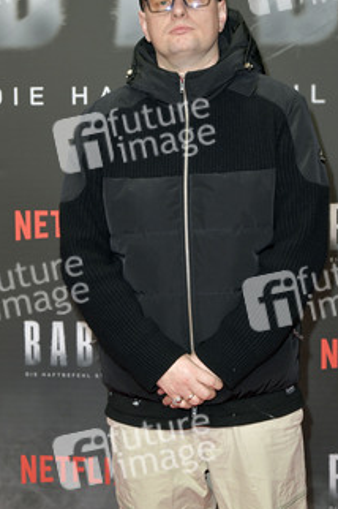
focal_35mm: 77
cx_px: 180
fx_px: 1087
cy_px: 215
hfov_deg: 17.7
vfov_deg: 26.3
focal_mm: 62
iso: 1250
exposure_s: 1/250
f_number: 5.6
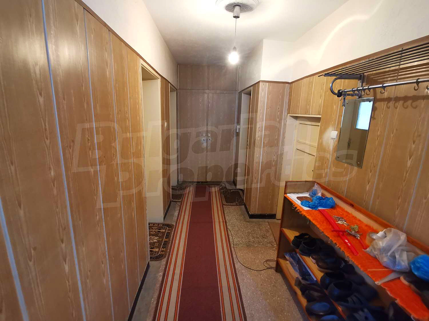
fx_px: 211
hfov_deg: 91.0
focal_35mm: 17
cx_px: 214
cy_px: 160
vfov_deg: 74.7
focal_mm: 2.23
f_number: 2.2
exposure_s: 1/25
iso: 500
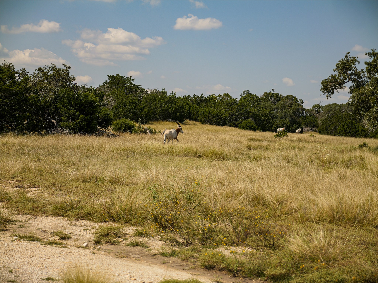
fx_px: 765
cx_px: 189
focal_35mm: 70
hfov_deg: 27.8
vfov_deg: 21.0
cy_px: 142
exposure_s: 1/2500
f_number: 2.8
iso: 100
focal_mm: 35
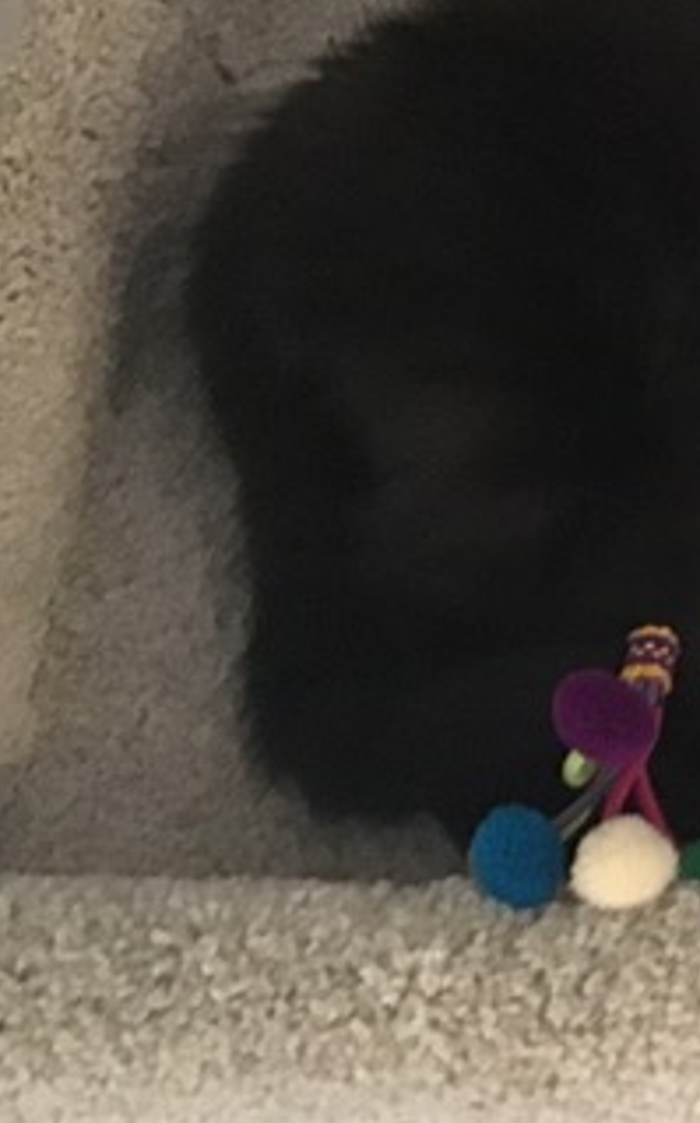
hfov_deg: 17.7
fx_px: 2017
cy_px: 370
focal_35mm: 66
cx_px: 1034
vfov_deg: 30.8
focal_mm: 3.3
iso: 800
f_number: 2.4
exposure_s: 1/15
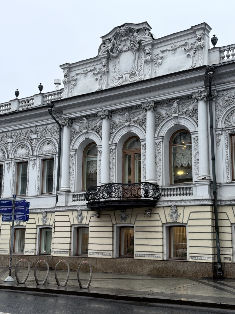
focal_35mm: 48
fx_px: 434
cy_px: 157
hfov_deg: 30.3
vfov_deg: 39.7
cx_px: 118
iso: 64
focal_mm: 6.76
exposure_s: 1/152
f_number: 1.78
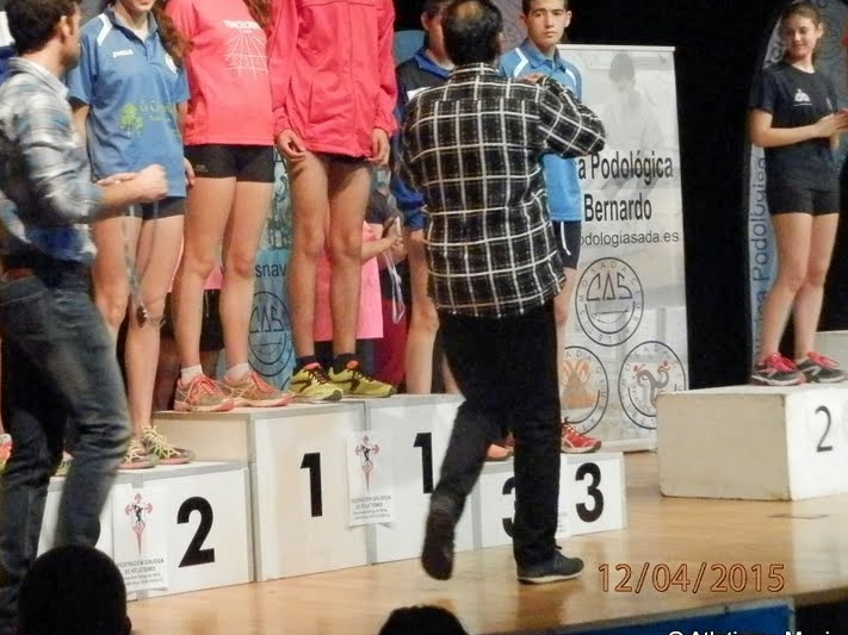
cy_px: 218
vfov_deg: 15.1
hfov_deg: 19.9
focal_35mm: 98
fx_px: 2400
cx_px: 248
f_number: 4
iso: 1600
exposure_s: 1/100
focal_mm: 12.2
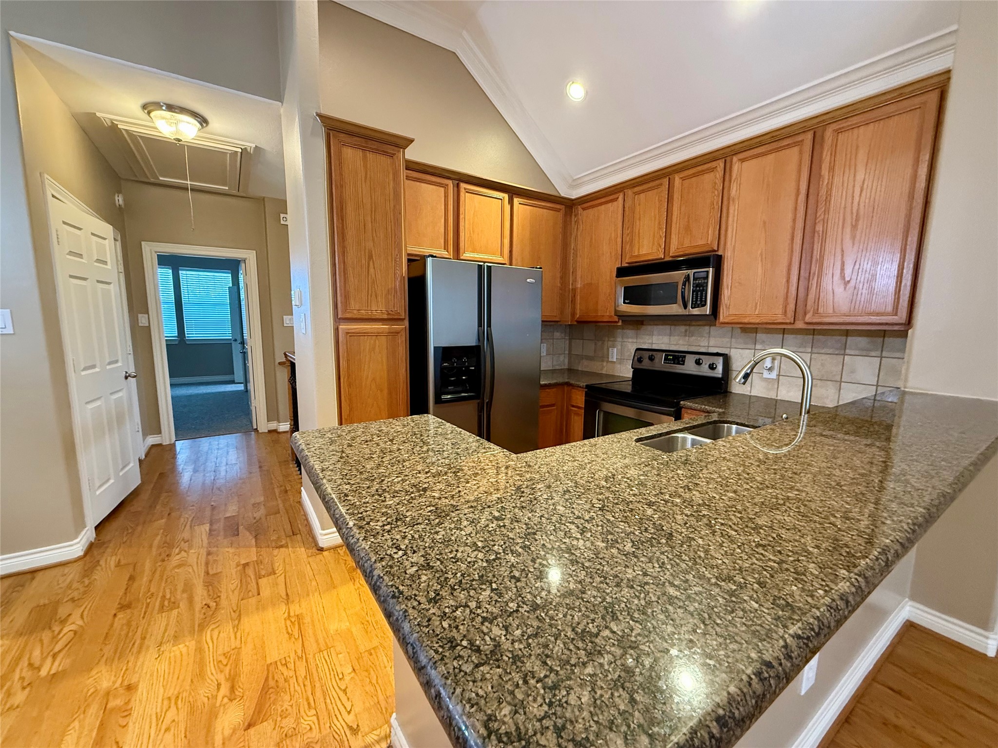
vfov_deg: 85.7
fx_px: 404
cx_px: 499
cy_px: 374
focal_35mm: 14
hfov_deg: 102.1
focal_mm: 2.22
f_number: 2.2
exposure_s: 1/60
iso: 500
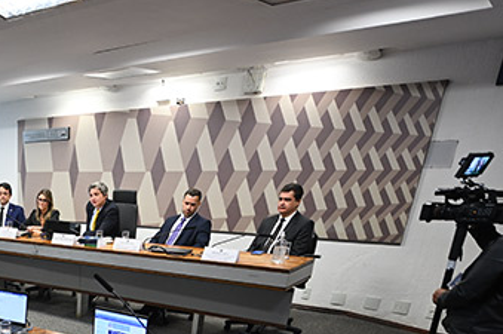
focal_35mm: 38
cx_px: -22
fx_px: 530
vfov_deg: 30.2
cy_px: 393
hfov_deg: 42.3
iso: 800
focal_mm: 15
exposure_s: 1/80
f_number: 2.8
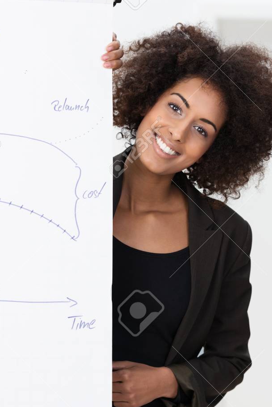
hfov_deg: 9.5
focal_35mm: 145
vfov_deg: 14.1
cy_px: 228
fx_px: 1642
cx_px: 122
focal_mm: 102
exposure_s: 1/160
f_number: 3.5
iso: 100
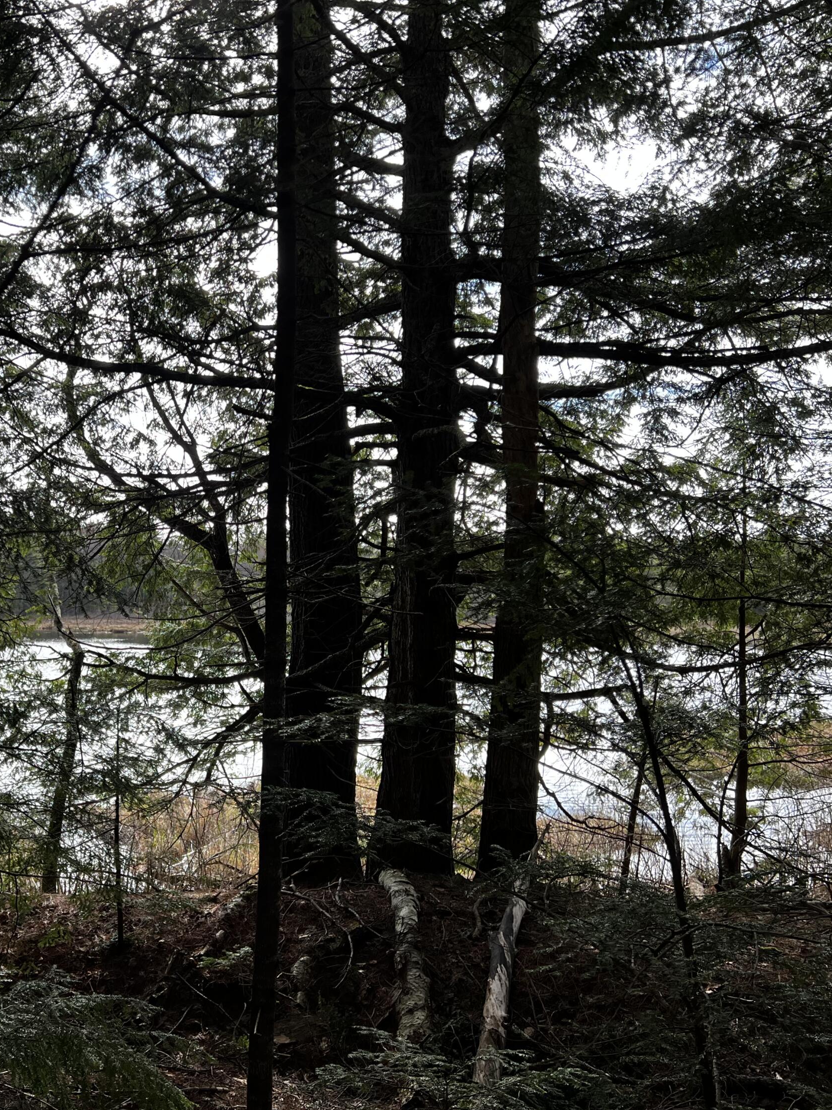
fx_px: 1122
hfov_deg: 39.0
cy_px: 560
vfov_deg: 52.6
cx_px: 160
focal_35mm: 35
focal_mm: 5.7
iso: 50
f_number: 1.5
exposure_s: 1/820
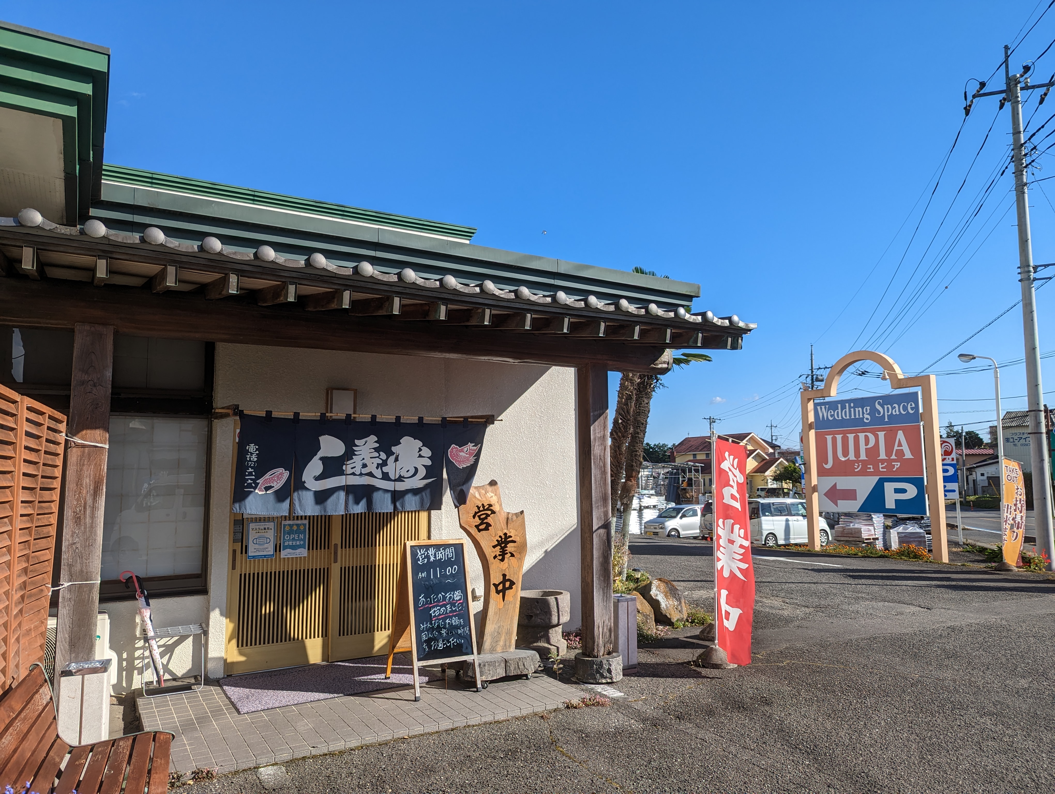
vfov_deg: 56.9
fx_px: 732
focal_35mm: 24
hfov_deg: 71.5
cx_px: 528
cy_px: 397
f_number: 1.85
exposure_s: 1/2410
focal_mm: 6.81
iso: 43
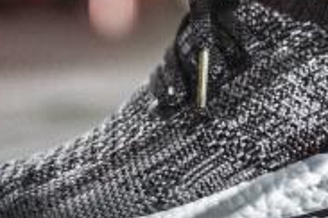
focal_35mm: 153
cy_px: -89
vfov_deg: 8.8
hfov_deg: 13.1
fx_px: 1394
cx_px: 376
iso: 6400
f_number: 1.4
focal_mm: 35
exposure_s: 1/400
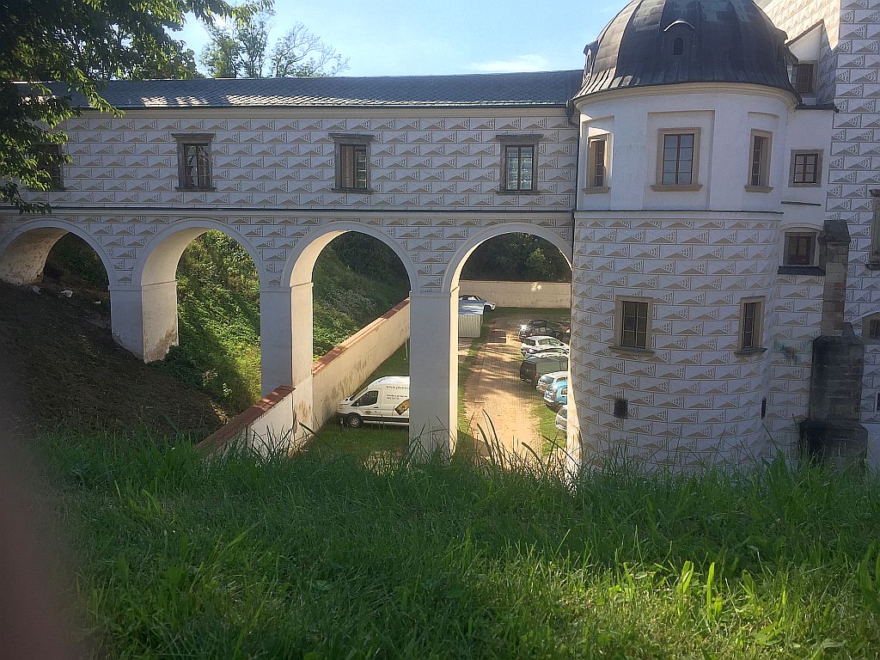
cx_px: 440
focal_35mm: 29
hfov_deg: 61.7
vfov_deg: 48.2
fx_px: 737
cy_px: 330
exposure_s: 1/719
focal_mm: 4.15
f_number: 2.2
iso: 32
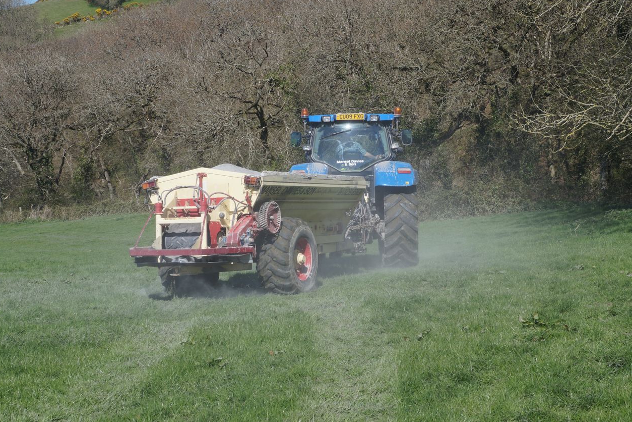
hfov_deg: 37.2
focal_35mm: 54
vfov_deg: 25.3
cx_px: 318
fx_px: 939
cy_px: 208
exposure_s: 1/320
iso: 100
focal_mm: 35
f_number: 8
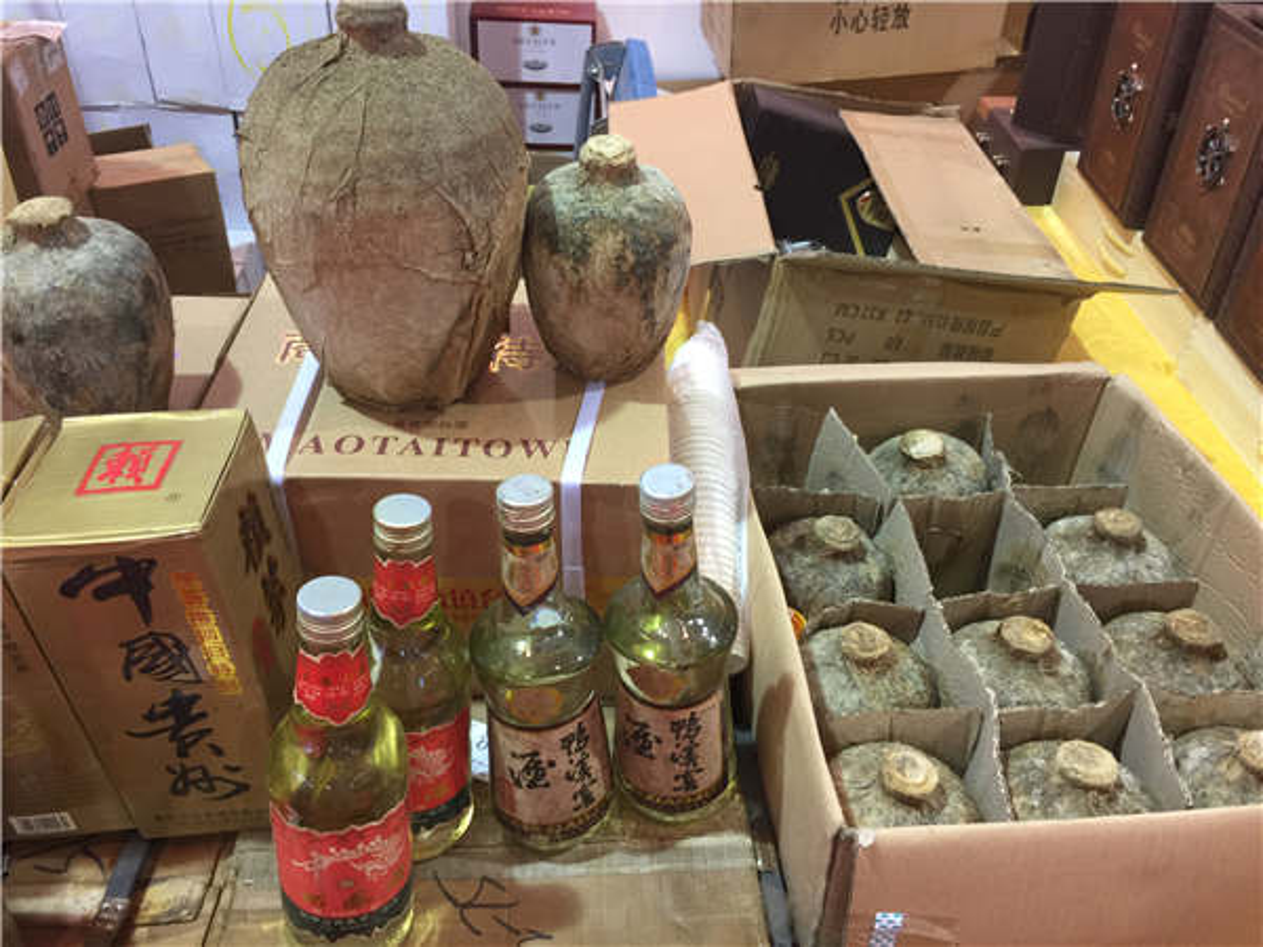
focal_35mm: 29
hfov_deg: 61.7
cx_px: 632
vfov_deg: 48.2
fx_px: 1058
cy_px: 474
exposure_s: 1/17
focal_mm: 4.15
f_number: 2.2
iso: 40
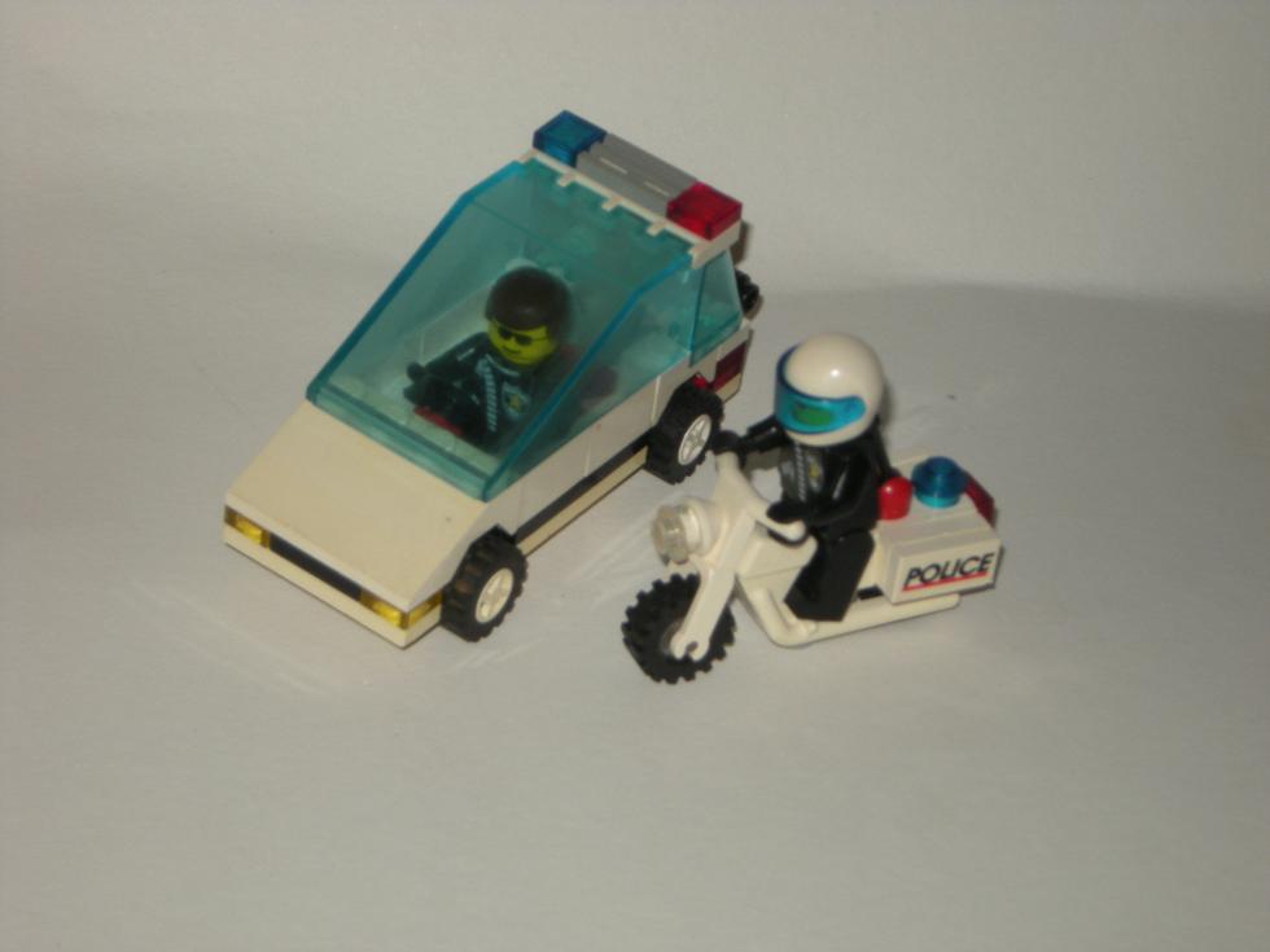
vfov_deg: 14.5
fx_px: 3742
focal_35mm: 102
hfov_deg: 19.3
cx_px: 635
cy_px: 476
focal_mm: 17
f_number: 5.6
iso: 64
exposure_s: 1/120
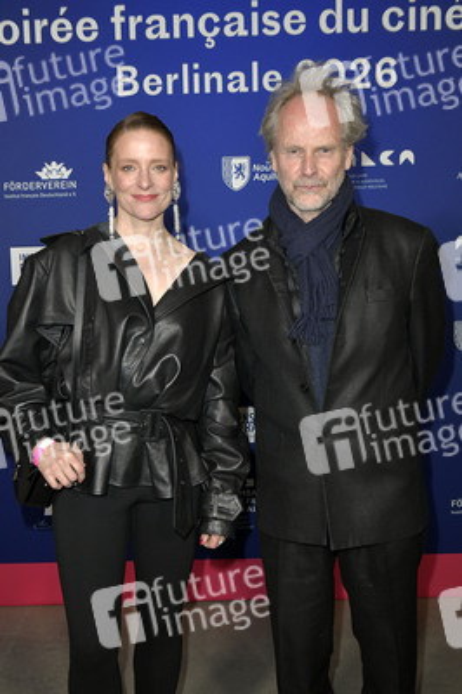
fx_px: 694
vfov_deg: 53.2
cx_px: 231
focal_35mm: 36
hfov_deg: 36.8
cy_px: 347
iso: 2000
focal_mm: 36
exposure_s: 1/250
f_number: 5.6
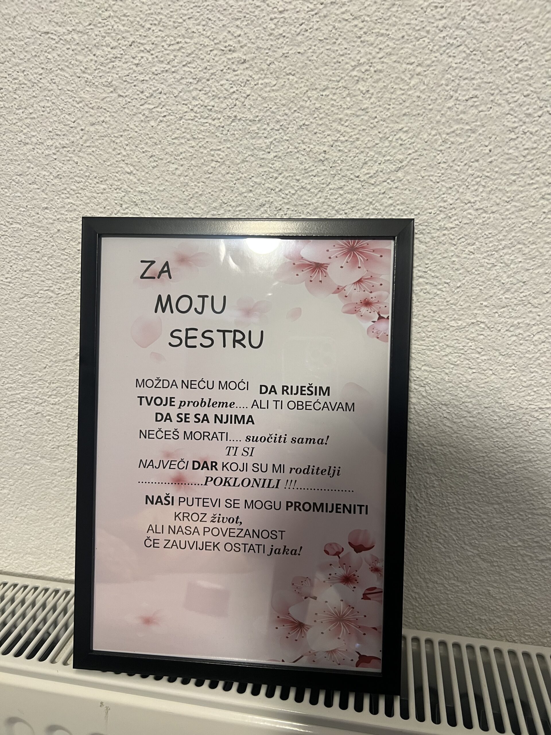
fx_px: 552
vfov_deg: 67.3
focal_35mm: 26
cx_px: 276
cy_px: 368
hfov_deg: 53.1
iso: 125
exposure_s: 1/79
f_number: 1.5
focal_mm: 5.7
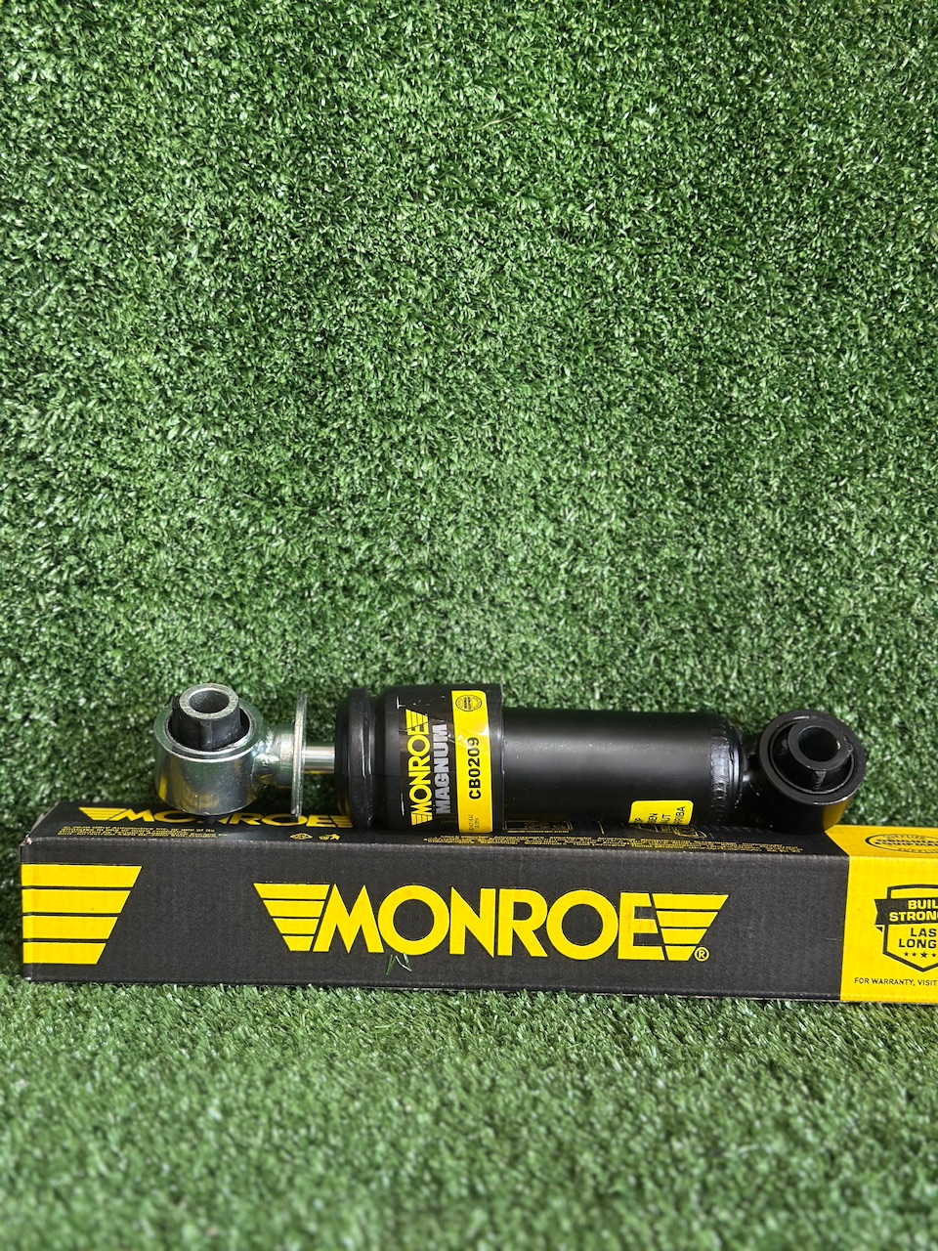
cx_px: 469
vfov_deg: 39.7
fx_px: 1734
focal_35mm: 48
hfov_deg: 30.3
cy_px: 626
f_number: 1.78
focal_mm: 6.86
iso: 200
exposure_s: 1/50
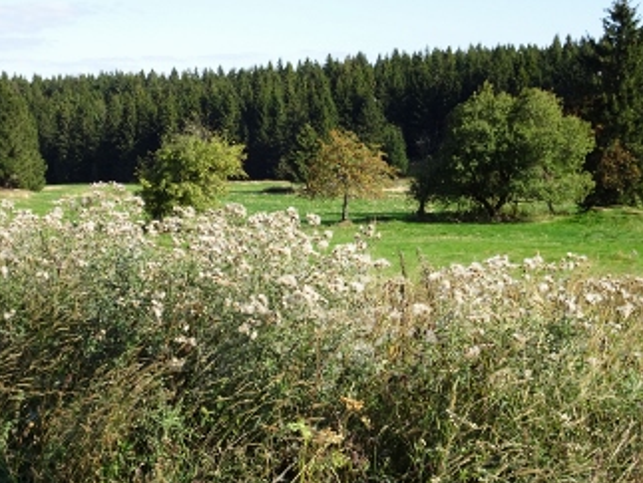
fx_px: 874
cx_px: 253
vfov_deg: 30.9
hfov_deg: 40.2
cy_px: 258
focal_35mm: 47
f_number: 4
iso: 80
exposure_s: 1/250
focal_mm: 6.56
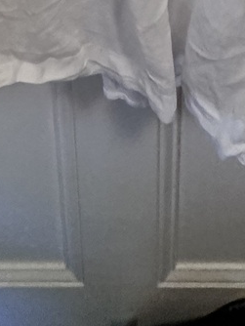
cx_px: 120
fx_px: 631
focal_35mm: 67
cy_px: -408
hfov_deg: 22.0
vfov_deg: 16.4
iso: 400
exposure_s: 1/60
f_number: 2.2
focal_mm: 2.22
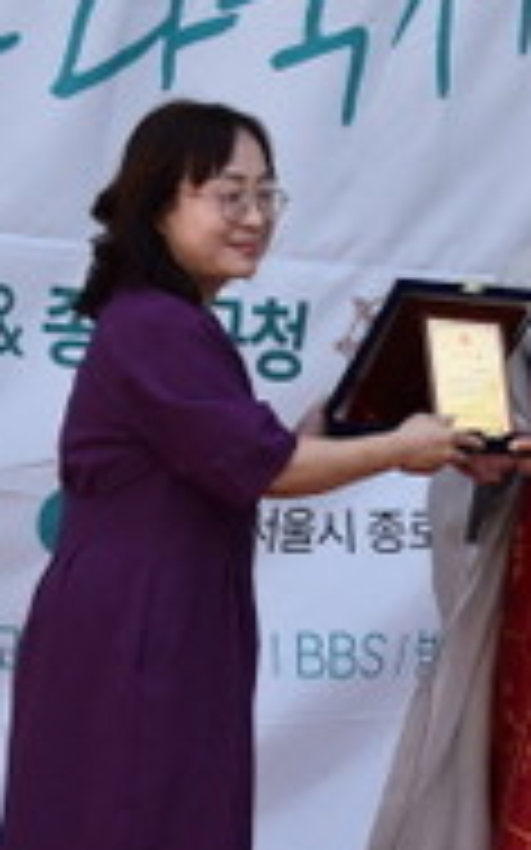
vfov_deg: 13.5
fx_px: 3592
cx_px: 526
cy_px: 594
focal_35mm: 155
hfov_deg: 8.4
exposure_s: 1/200
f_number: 7.1
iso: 400
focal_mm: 48
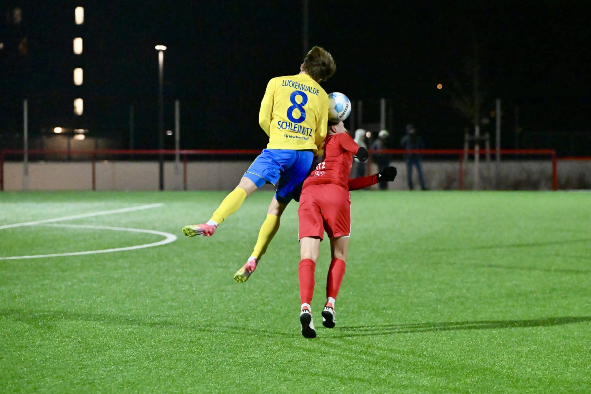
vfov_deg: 11.0
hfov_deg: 16.4
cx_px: 296
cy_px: 197
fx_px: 2052
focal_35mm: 125
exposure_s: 1/1250
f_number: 3.2
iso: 10000
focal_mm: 125
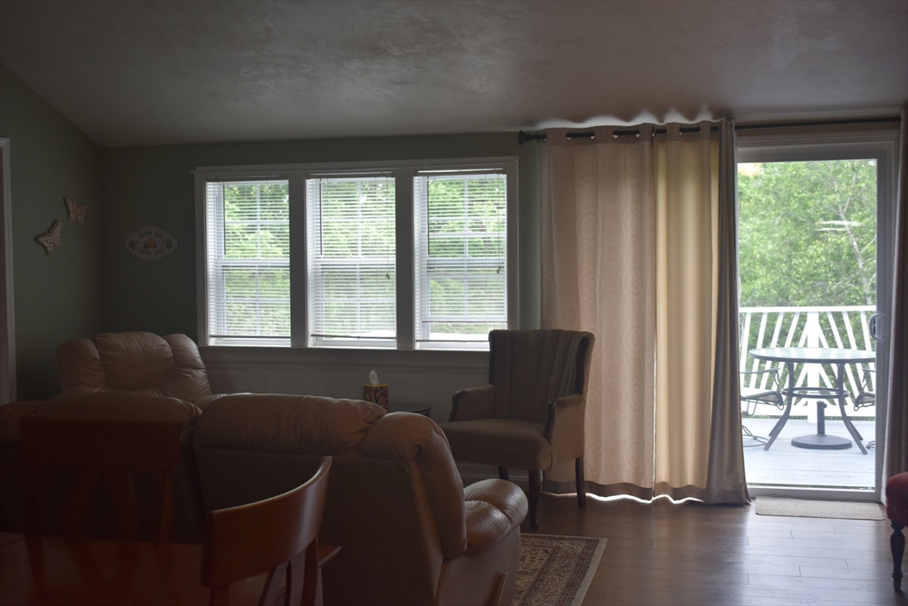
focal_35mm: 42
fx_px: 1059
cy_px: 303
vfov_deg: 31.9
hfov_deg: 46.4
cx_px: 454
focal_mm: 28
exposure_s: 1/80
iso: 400
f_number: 4.2
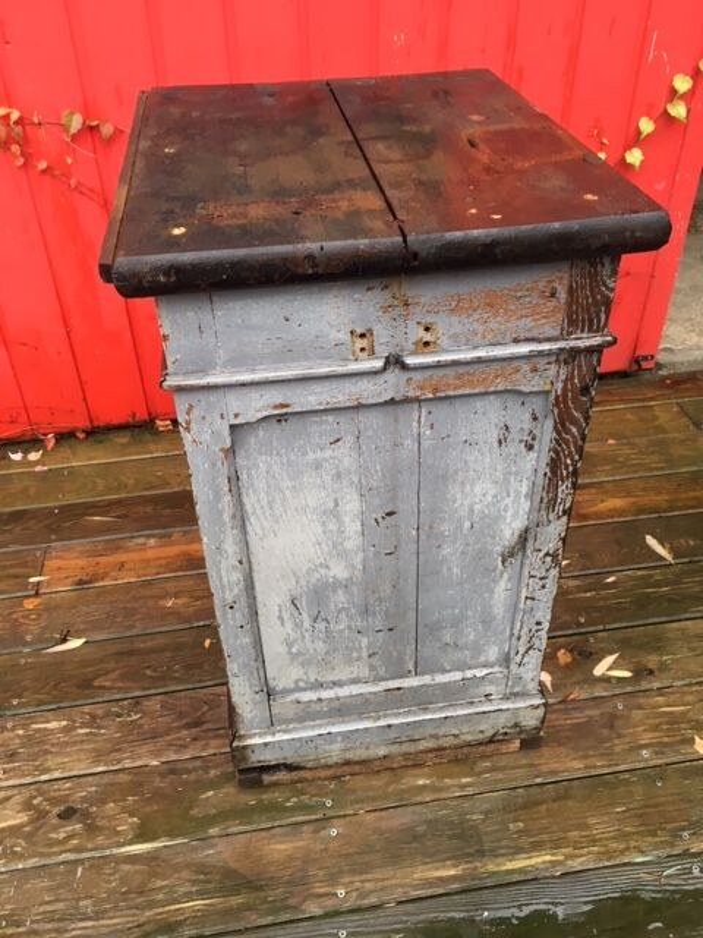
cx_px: 352
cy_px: 469
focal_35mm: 29
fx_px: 785
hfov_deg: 48.2
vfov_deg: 61.7
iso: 32
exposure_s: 1/33
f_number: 2.2
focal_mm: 4.15
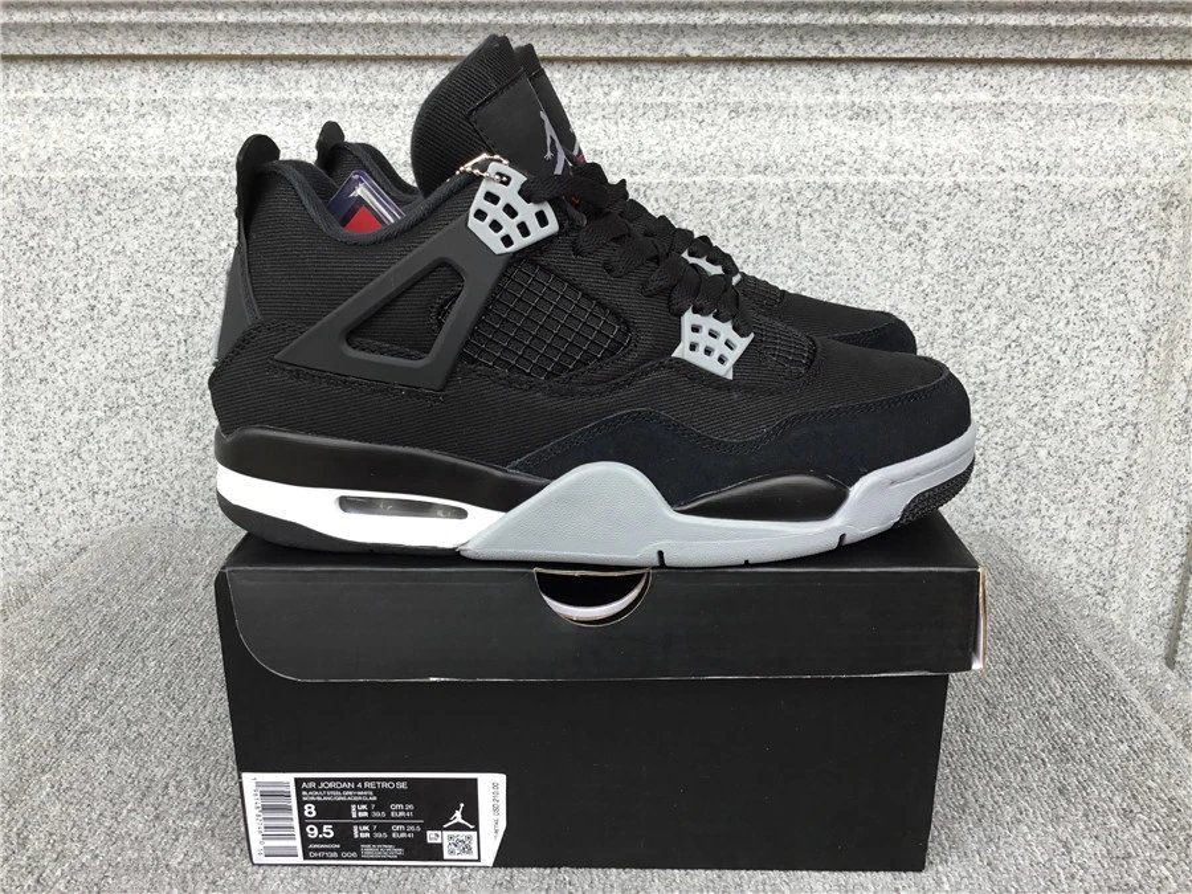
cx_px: 596
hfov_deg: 58.4
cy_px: 447
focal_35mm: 31
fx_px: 1067
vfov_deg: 45.4
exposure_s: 1/100
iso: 40
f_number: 2.4
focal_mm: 3.3
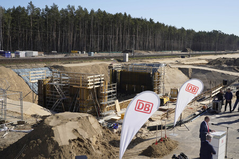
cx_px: 120
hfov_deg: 46.4
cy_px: 80
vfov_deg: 31.8
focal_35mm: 42
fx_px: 279
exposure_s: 1/250
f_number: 9
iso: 100
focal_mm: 42
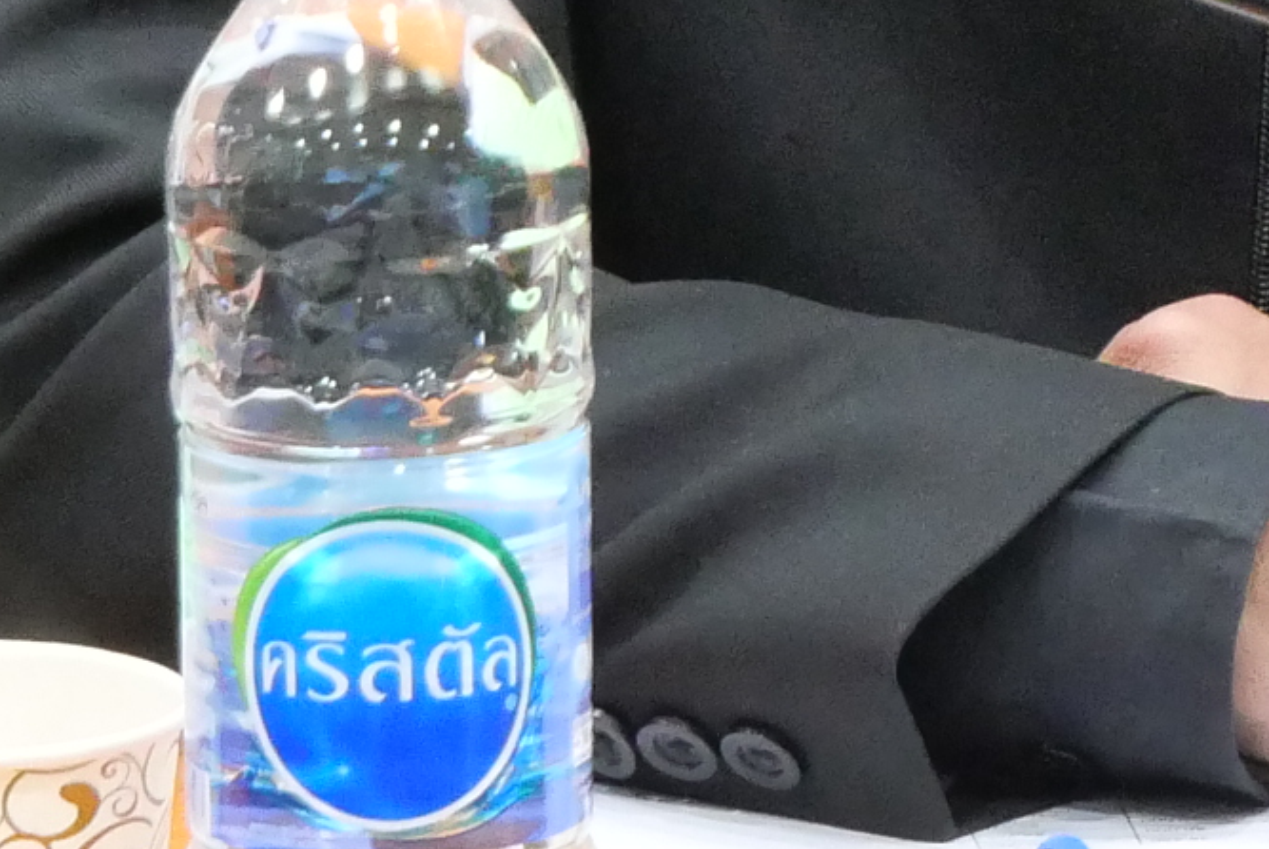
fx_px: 17075
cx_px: 1691
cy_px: -708
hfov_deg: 4.2
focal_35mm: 484
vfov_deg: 2.8
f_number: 6.3
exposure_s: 1/30
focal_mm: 42
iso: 3200
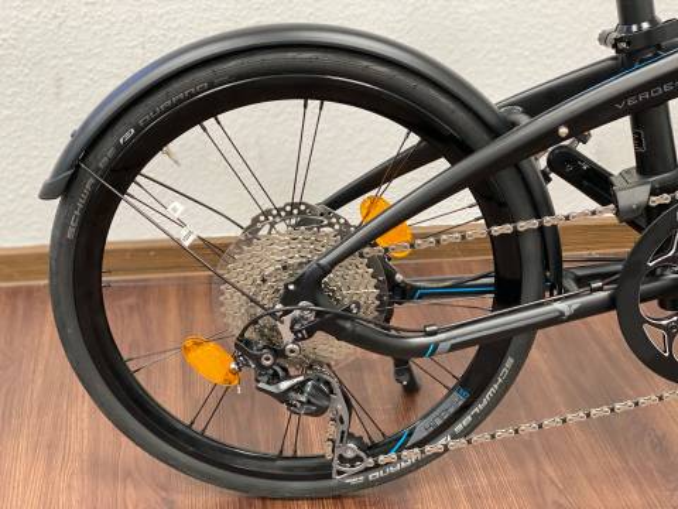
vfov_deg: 28.0
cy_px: 254
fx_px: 1018
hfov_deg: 36.8
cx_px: 339
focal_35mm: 52
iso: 250
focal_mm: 6
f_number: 2
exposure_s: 1/98
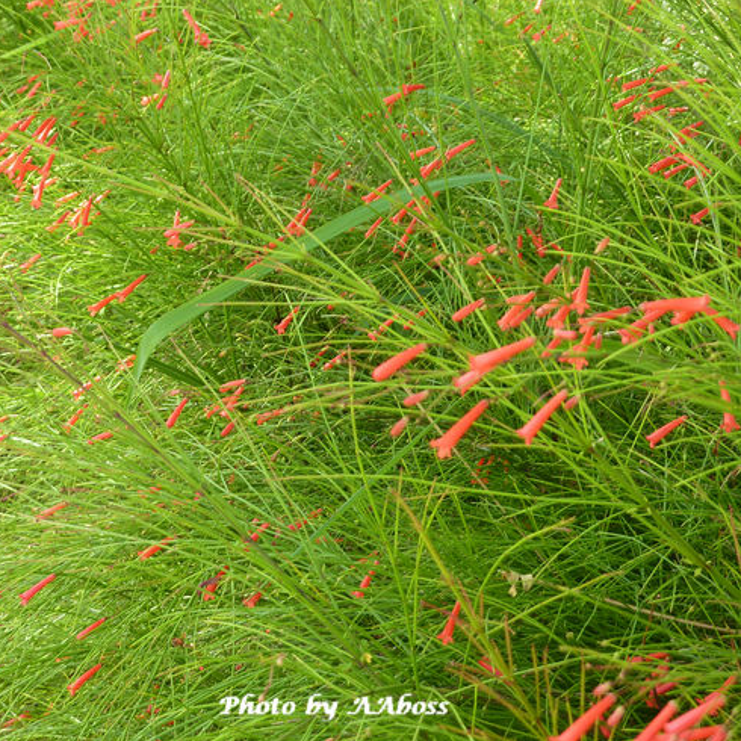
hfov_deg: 23.0
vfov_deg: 23.1
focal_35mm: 75
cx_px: 274
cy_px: 371
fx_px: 1816
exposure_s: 1/60
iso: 80
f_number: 4
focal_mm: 10.3
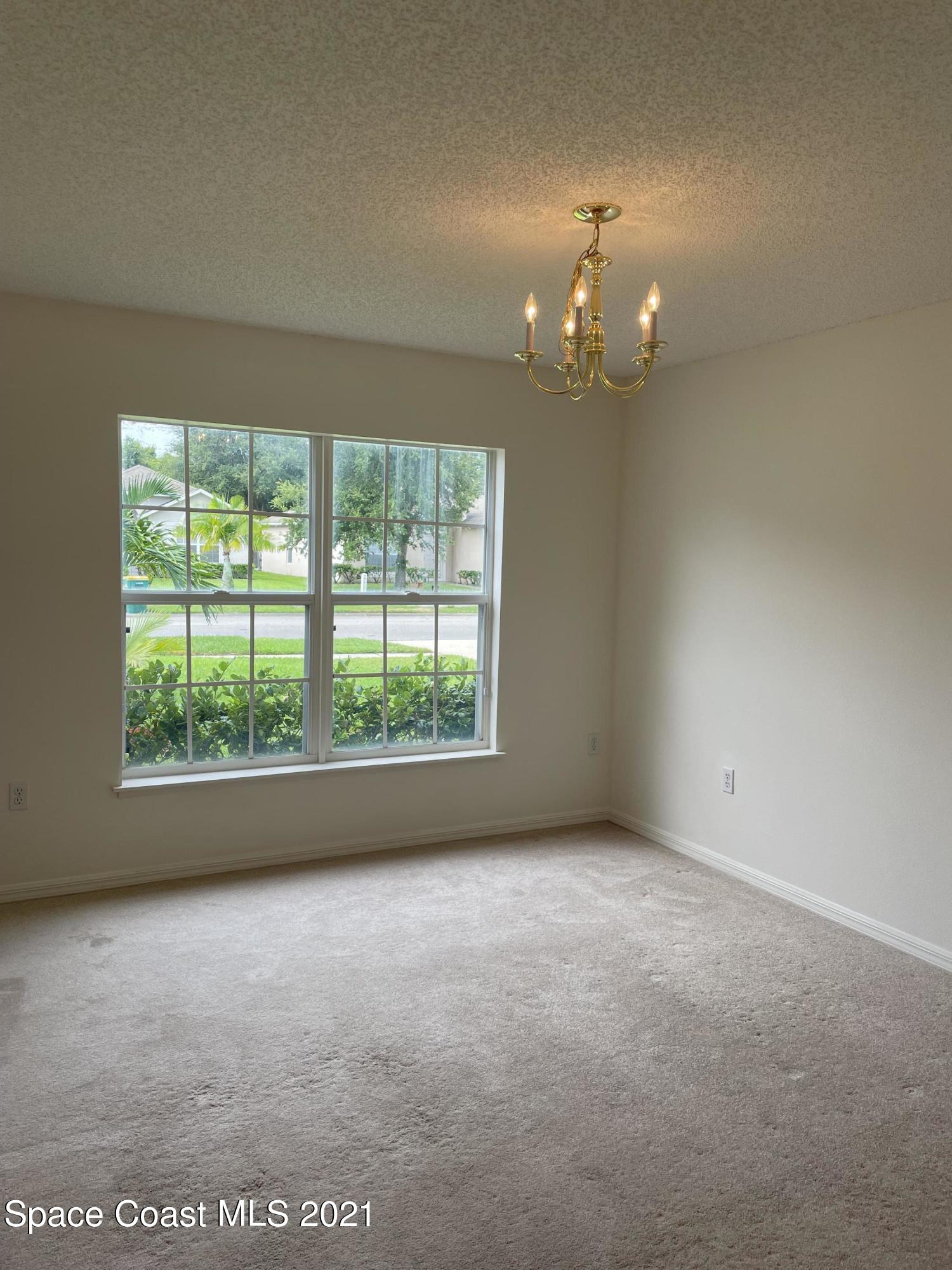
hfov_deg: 53.1
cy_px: 635
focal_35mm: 26
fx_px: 953
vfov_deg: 67.3
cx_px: 476
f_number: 1.6
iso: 32
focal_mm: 4.2
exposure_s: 1/394
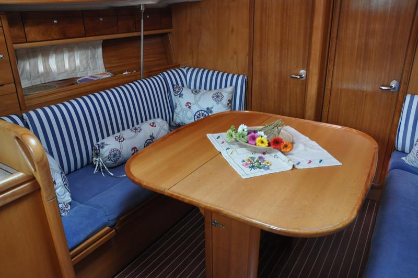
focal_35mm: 27
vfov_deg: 47.8
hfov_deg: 67.5
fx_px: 313
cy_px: 139
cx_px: 209
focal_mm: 18
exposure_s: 1/40
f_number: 6.3
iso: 800
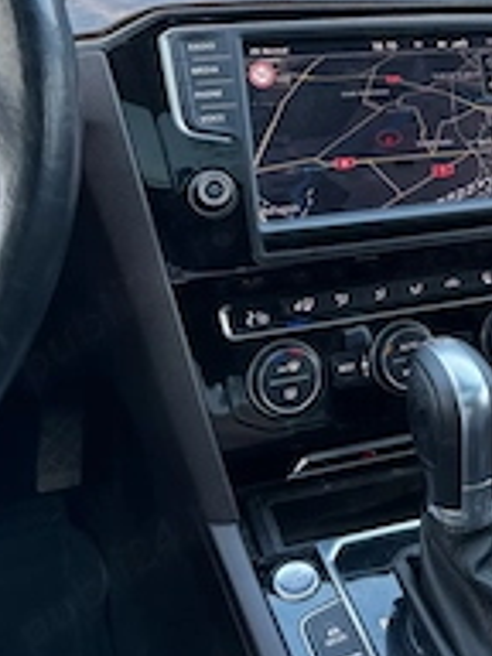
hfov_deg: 27.8
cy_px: 75
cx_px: 461
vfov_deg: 36.0
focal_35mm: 50
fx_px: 948
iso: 800
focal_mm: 6.76
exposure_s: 1/56
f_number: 1.78
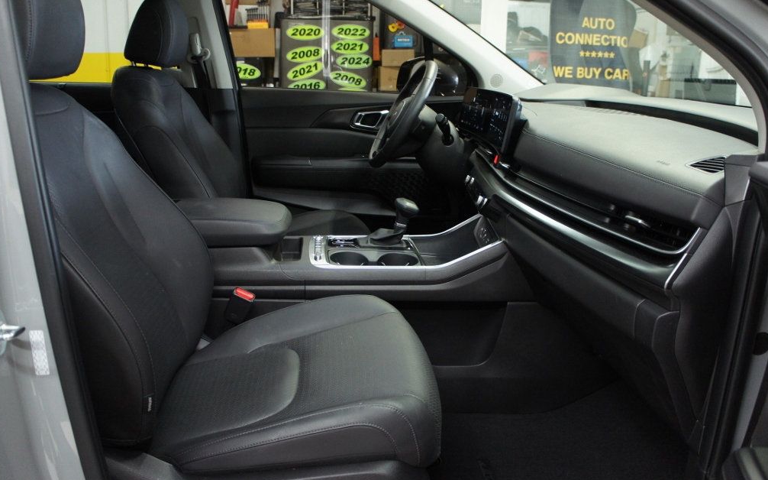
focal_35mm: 28
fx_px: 586
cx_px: 385
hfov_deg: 66.5
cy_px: 223
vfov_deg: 44.5
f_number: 3.5
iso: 1000
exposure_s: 1/30
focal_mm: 18
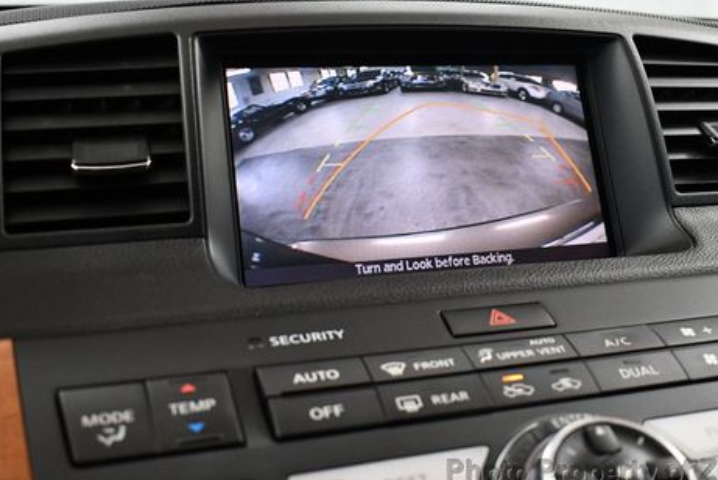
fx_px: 998
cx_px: 428
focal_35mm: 50
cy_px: 168
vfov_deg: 26.9
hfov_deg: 39.4
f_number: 3.5
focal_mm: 18
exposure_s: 1/125
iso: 1800
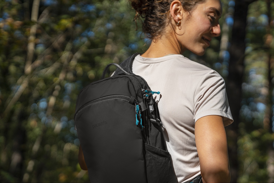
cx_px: 137
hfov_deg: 36.2
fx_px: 419
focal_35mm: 55
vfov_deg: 24.6
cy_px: 92
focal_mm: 55
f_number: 2.8
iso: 250
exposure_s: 1/6400
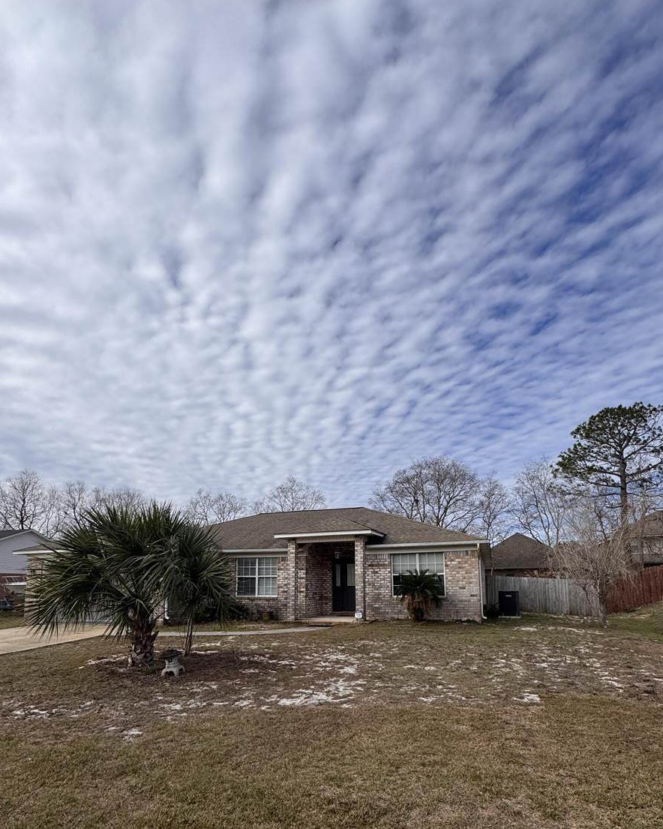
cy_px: 533
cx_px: 332
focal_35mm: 19
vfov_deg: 81.2
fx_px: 466
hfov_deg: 70.9
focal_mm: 2.22
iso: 40
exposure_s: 1/2584
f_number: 2.2
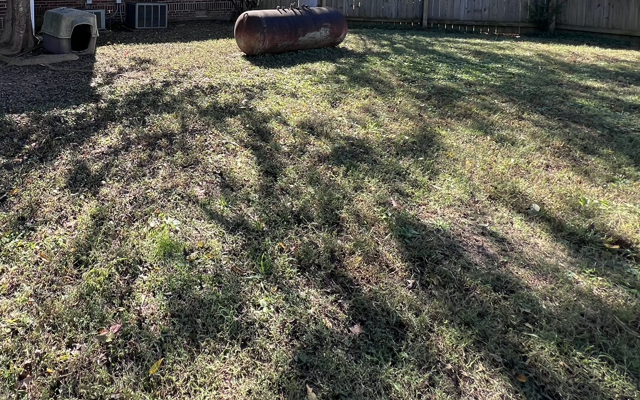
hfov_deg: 73.1
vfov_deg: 45.1
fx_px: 401
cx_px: 180
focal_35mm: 23
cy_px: 2
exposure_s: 1/232
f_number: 1.8
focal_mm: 1.57
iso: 32
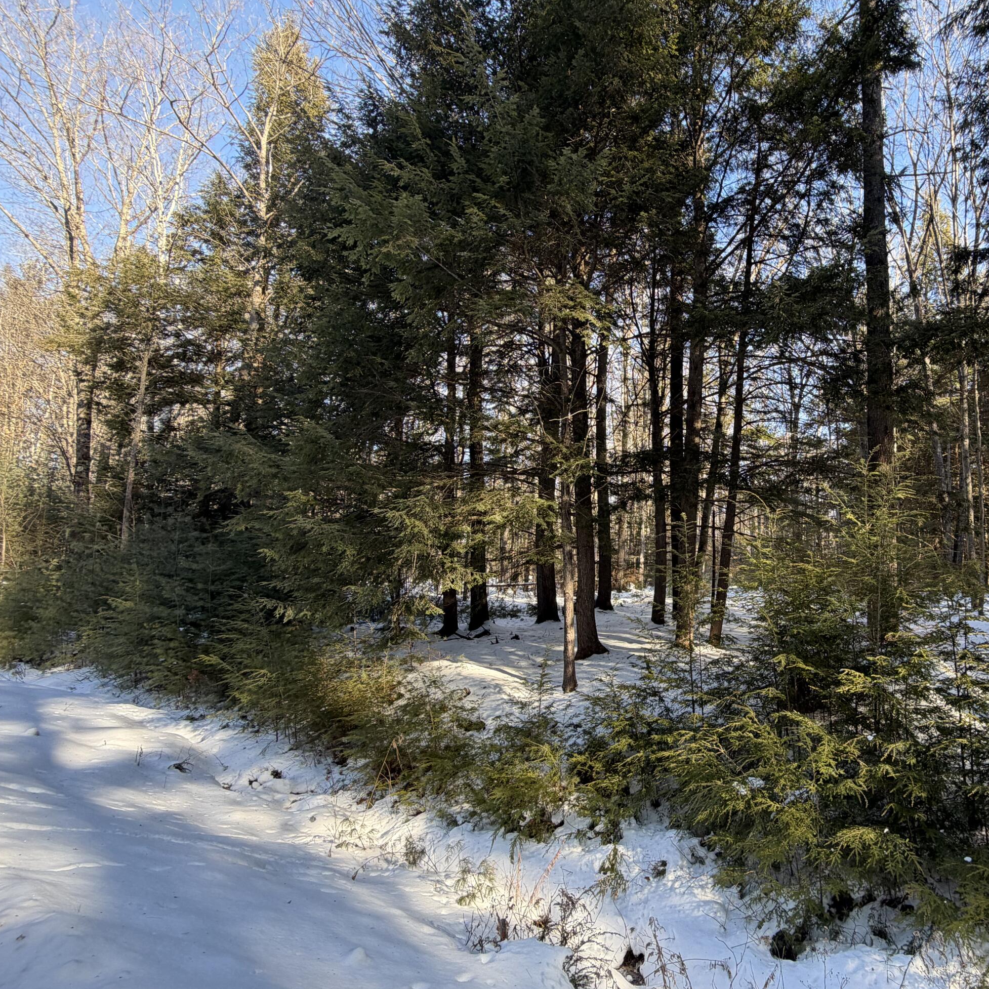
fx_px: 614
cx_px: 690
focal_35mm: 19
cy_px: 511
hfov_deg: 74.3
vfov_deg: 77.7
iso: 40
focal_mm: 2.22
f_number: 2.2
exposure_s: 1/135
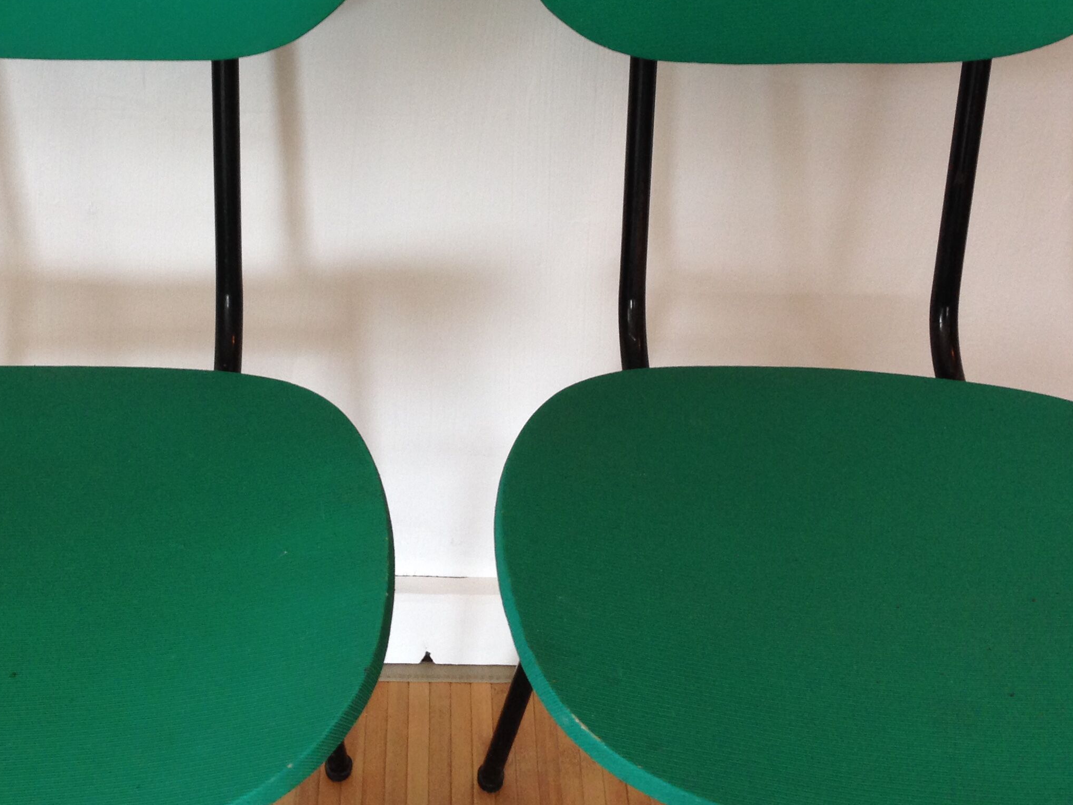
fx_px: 1643
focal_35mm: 53
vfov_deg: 27.3
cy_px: 251
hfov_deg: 36.1
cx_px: 443
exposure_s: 1/20
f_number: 2.4
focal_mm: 4.12
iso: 100
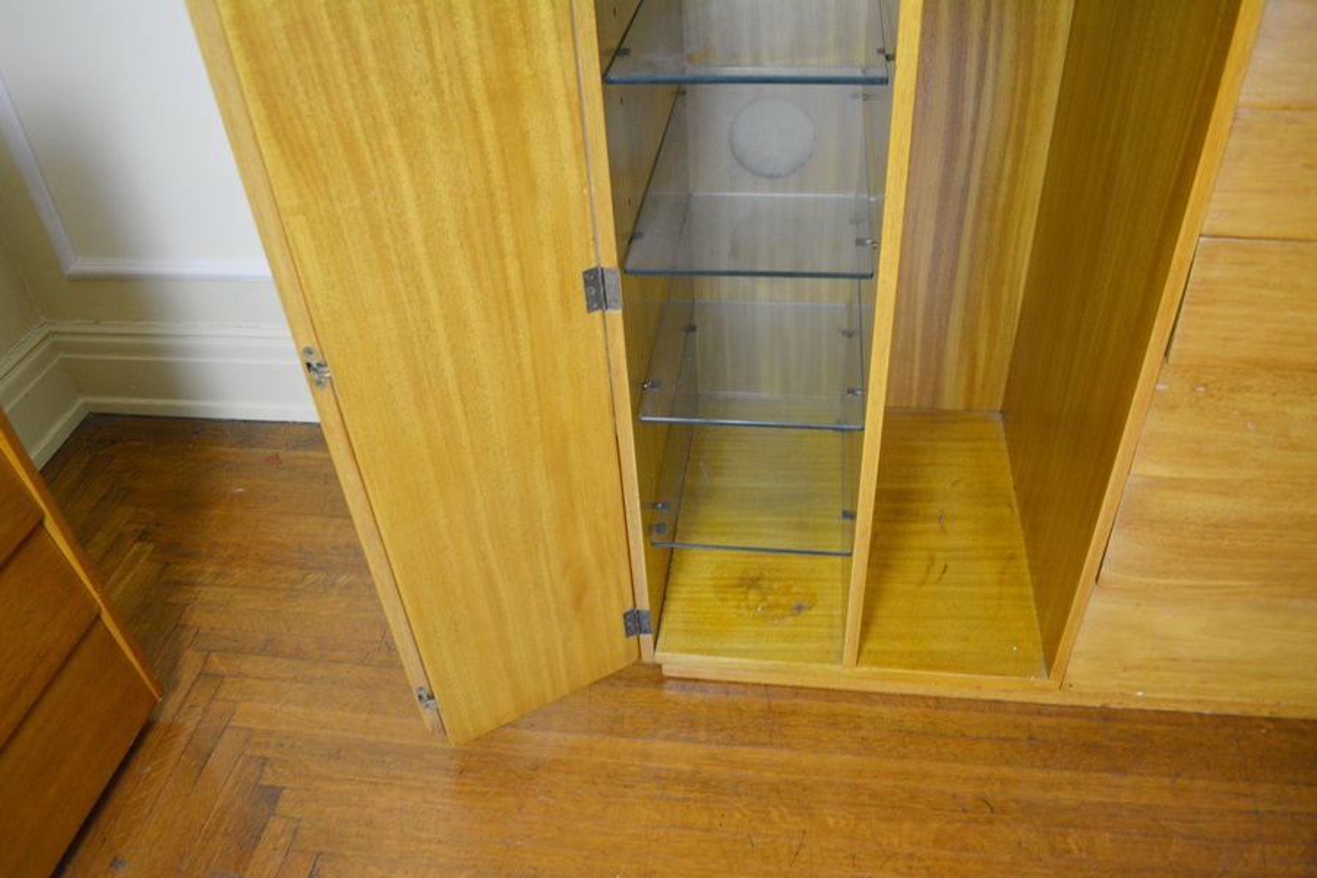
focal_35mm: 27
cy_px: 439
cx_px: 658
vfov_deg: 47.9
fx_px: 988
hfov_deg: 67.4
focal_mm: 18
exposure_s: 1/50
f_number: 3.5
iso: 800
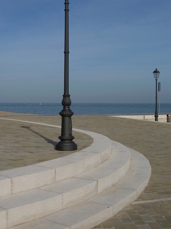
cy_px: 96
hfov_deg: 27.8
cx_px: 55
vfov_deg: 36.8
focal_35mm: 52
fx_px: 343
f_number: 4.6
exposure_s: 1/1091
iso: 50
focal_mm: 6.3
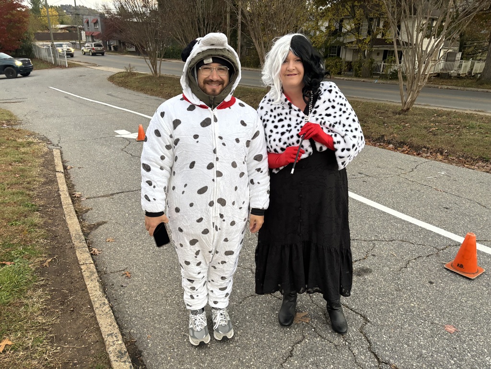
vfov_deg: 53.1
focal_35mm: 26
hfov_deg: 67.3
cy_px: 184
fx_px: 369
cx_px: 246
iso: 320
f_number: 1.6
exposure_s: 1/60
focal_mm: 5.96
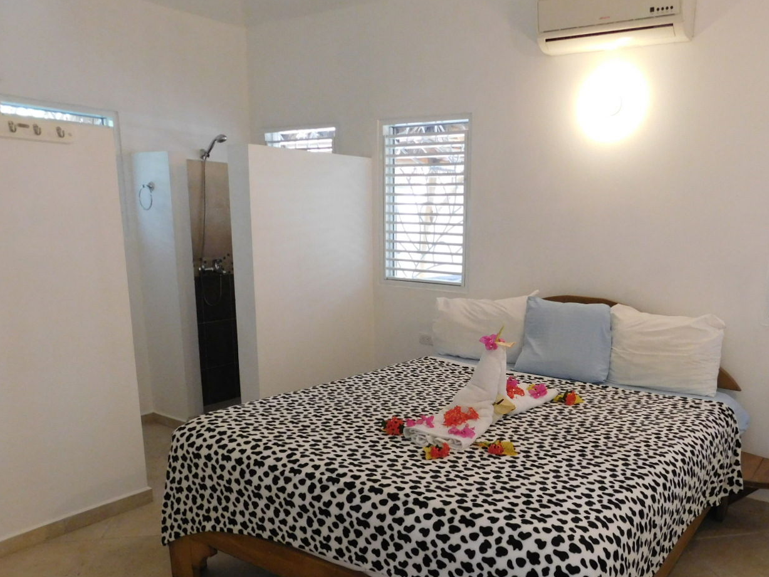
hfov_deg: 59.2
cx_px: 479
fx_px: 666
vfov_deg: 46.2
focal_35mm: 30
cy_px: 372
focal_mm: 4
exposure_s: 1/30
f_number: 3
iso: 400
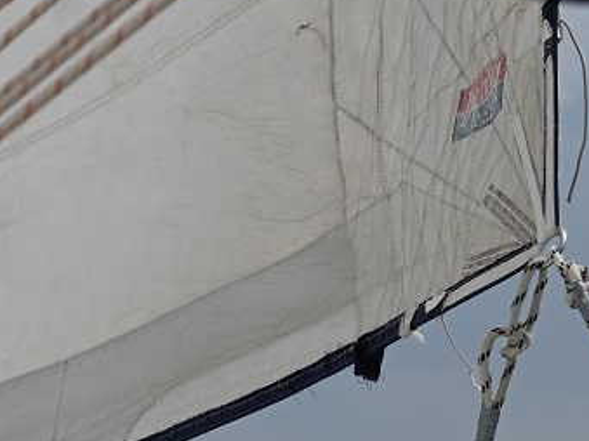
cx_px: 200
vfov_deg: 7.0
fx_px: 3623
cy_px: 345
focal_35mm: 213
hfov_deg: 9.3
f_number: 4.5
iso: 100
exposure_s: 1/1600
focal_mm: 75
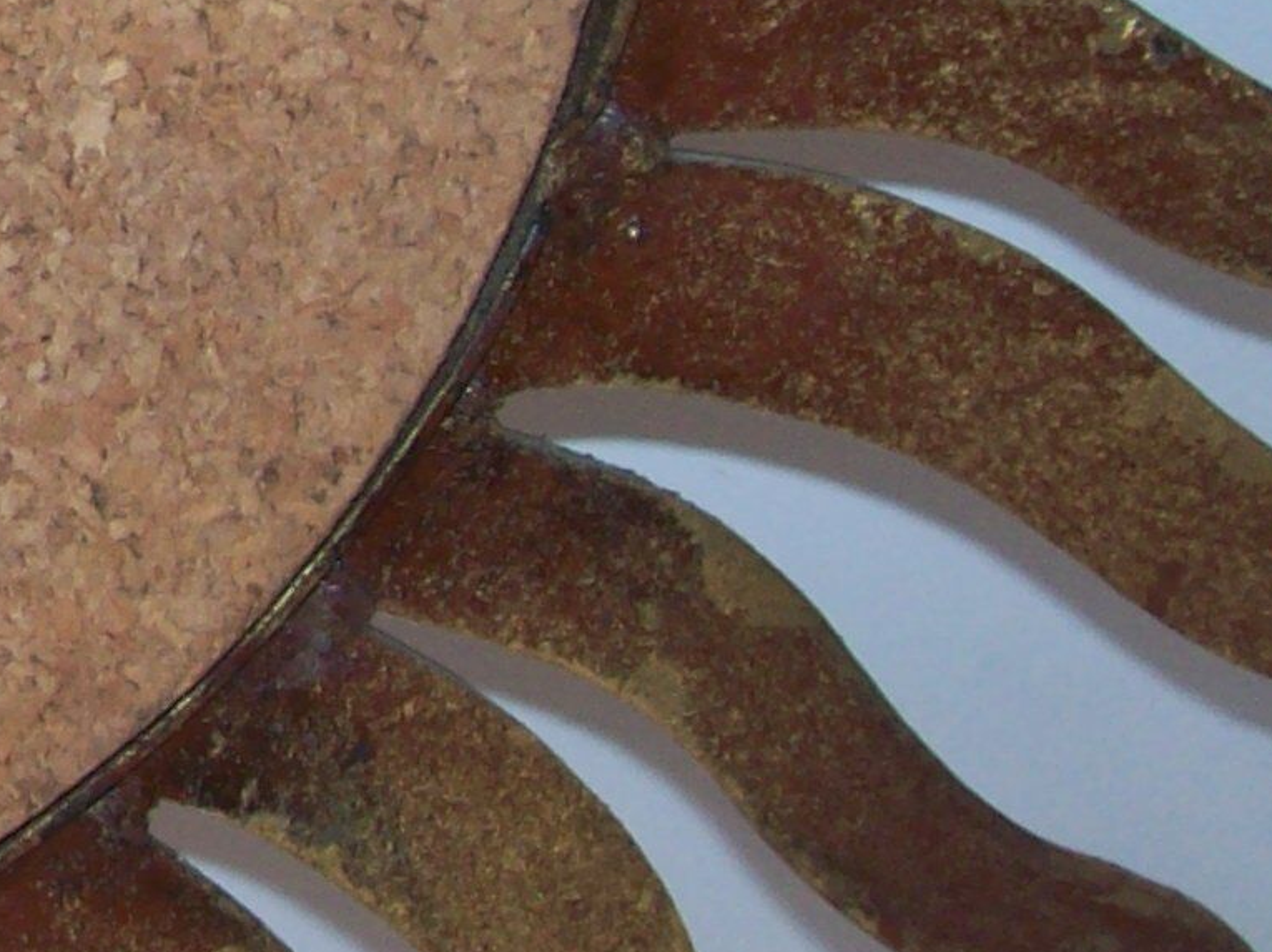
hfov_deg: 13.2
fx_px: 4922
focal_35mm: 134
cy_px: -347
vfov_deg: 10.8
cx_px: -1046
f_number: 2.7
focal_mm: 6
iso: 80
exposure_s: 1/64
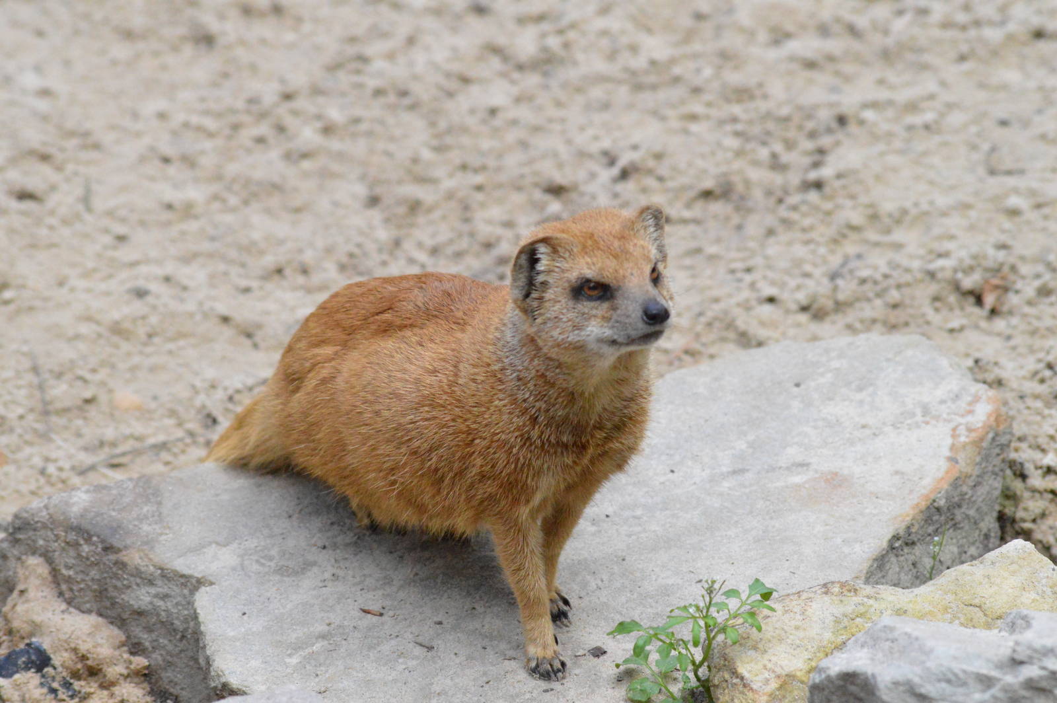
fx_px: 5369
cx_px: 528
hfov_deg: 11.2
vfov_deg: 7.5
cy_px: 352
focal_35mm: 183
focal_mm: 122
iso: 6400
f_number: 7.1
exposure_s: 1/4000
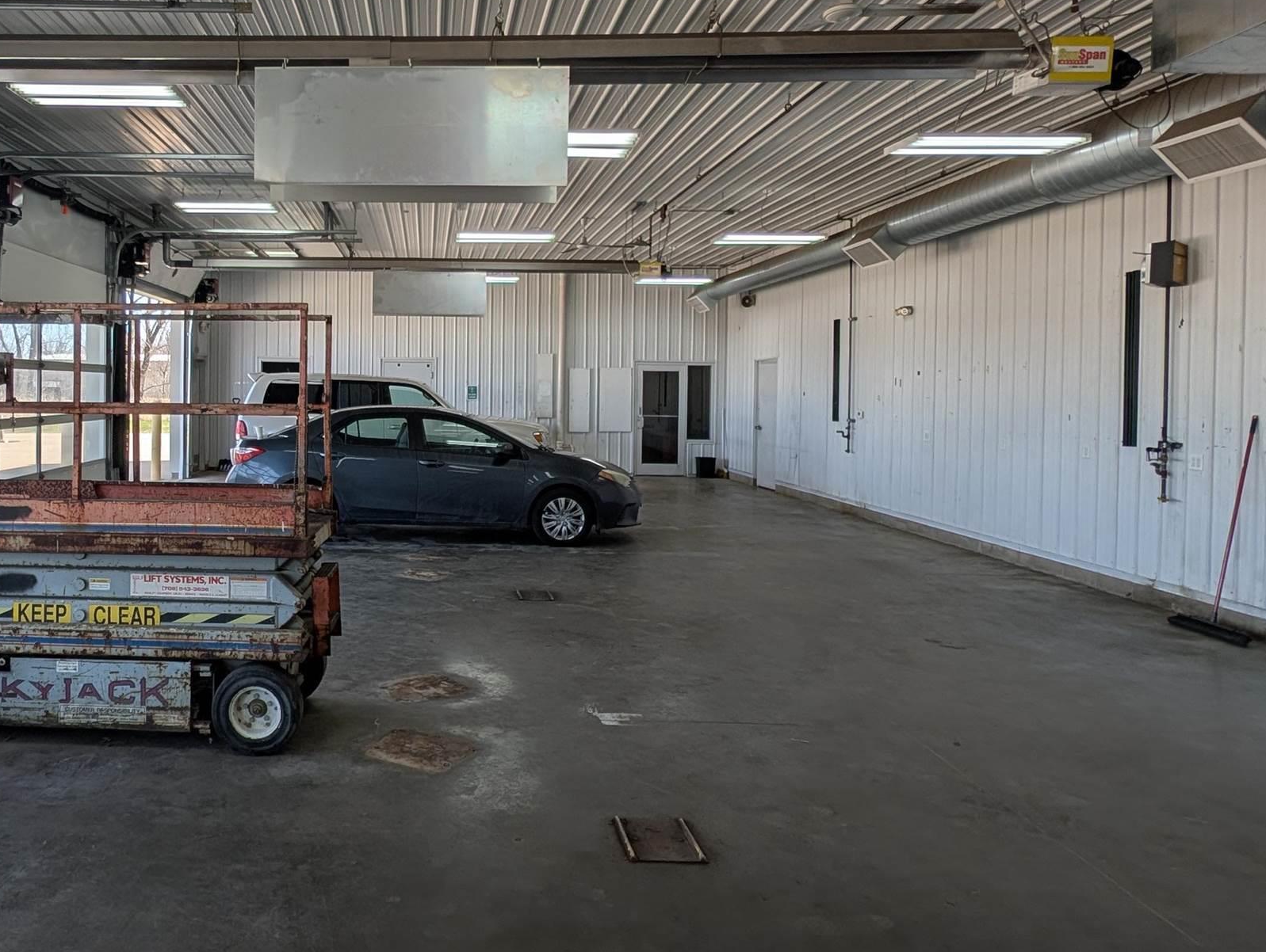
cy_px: 395
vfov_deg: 58.6
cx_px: 404
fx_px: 842
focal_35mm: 23
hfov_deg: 71.3
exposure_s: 1/518
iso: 45
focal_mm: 2.23
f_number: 1.95
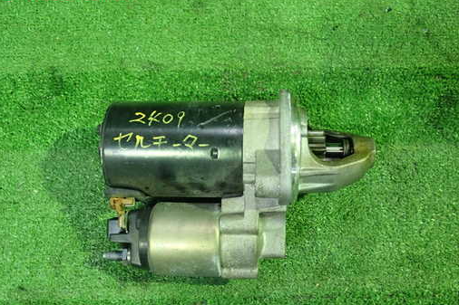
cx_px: 239
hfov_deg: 51.9
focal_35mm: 37
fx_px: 472
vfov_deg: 35.8
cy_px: 184
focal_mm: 5.5
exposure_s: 1/40
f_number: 2.3
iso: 800
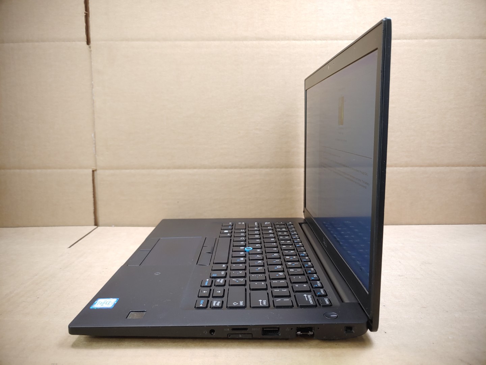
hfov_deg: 67.3
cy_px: 182
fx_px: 365
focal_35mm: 26
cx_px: 243
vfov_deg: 53.1
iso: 50
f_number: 1.8
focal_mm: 4.36
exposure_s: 1/60
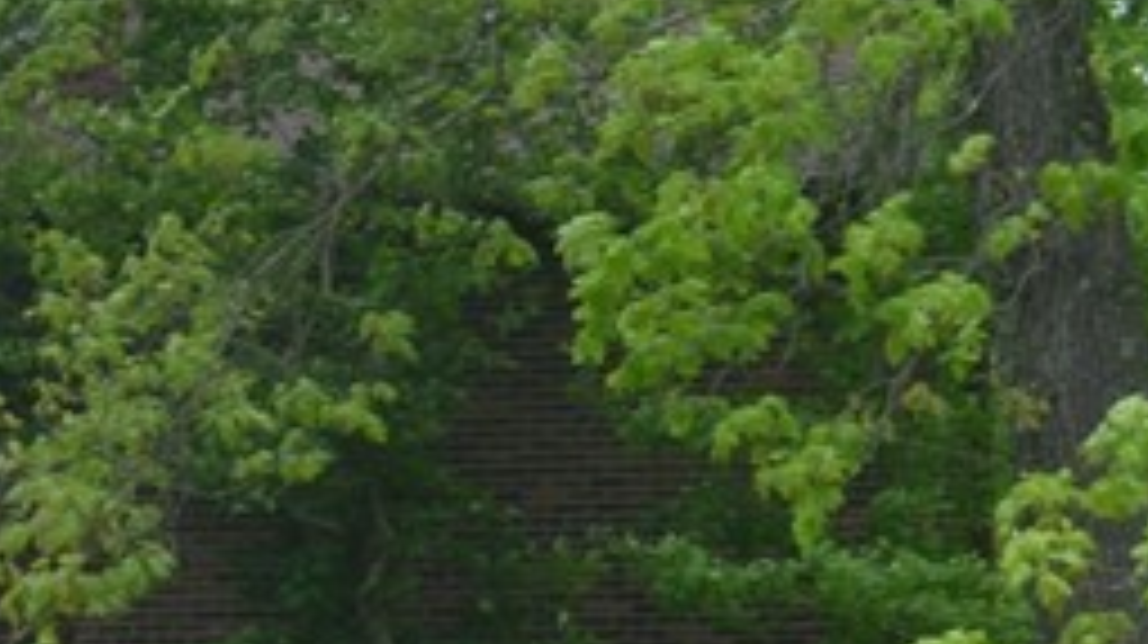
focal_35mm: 194
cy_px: 748
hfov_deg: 10.5
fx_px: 5908
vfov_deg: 6.2
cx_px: -806
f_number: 5.6
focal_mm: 29
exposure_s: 1/125
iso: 100
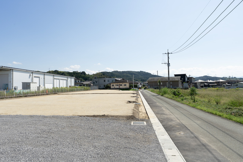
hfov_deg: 73.7
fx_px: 162
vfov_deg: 53.2
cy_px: 81
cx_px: 122
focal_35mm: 24
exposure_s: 1/250
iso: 100
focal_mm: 24
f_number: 9
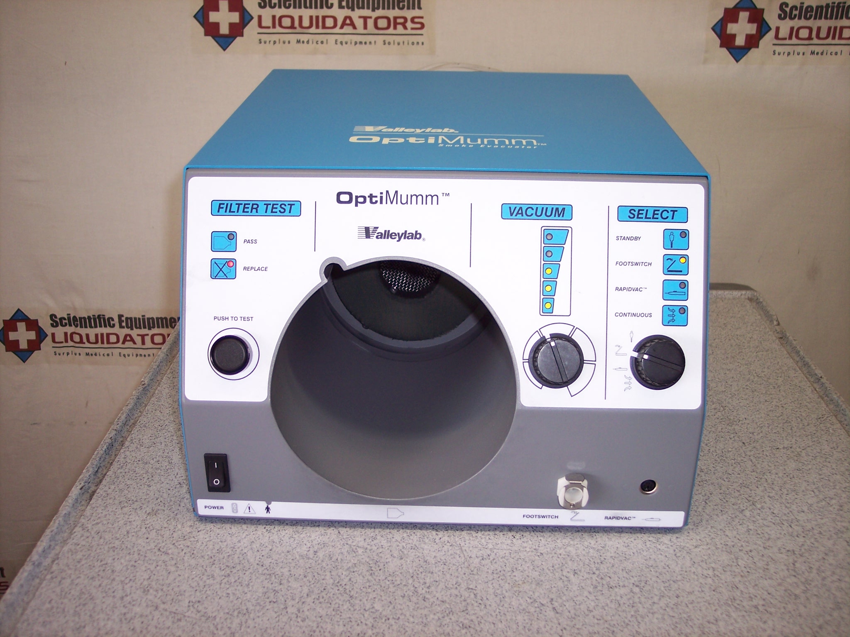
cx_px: 425
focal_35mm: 39
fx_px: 958
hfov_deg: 47.9
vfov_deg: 36.8
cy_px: 318
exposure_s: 1/60
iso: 100
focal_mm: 8
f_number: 2.8
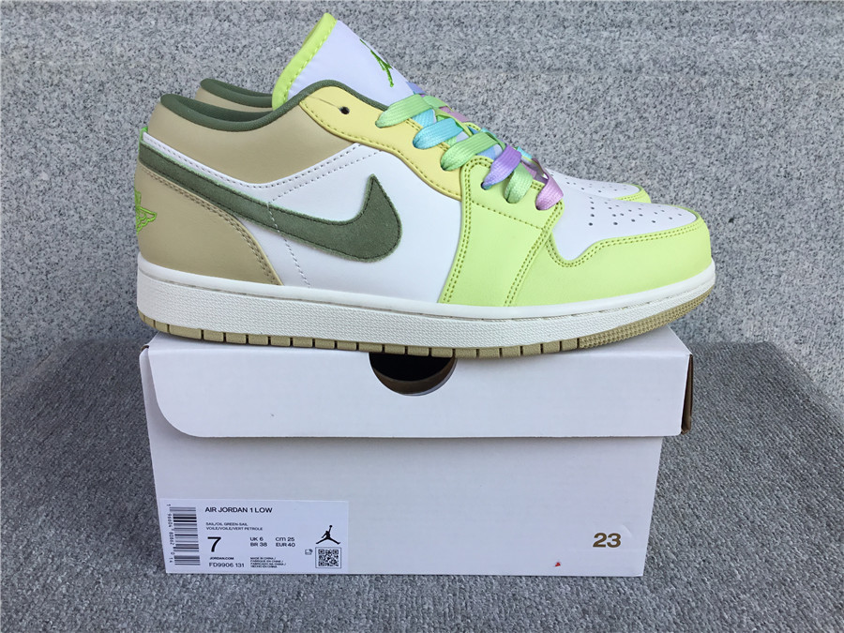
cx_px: 422
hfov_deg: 58.4
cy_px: 316
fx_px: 756
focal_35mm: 31
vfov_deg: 45.4
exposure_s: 1/599
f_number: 2.4
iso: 25
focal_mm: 3.3
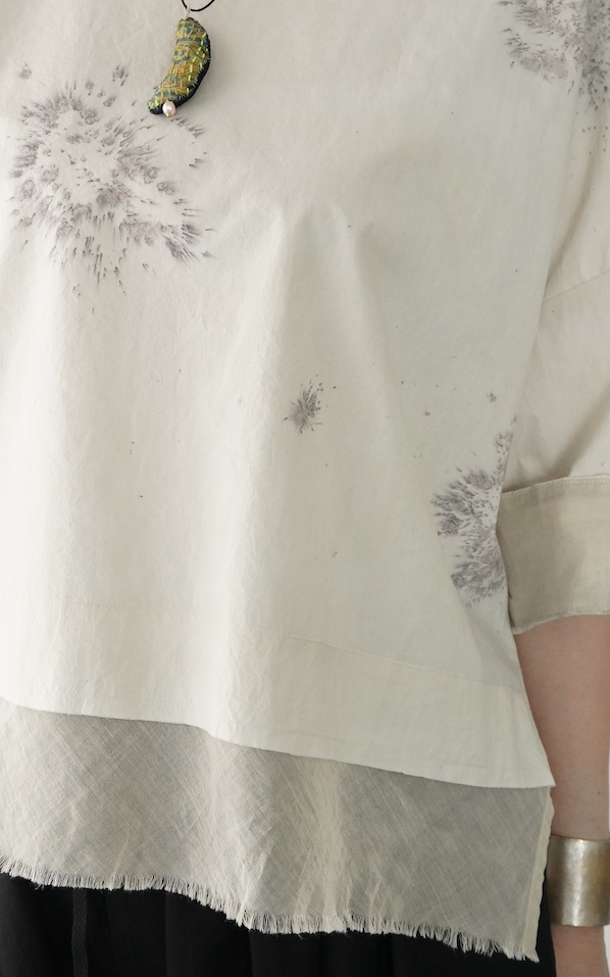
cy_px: 441
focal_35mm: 64
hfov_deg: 20.3
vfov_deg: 32.0
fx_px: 1703
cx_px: 213
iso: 5000
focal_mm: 40
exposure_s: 1/160
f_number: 5.6
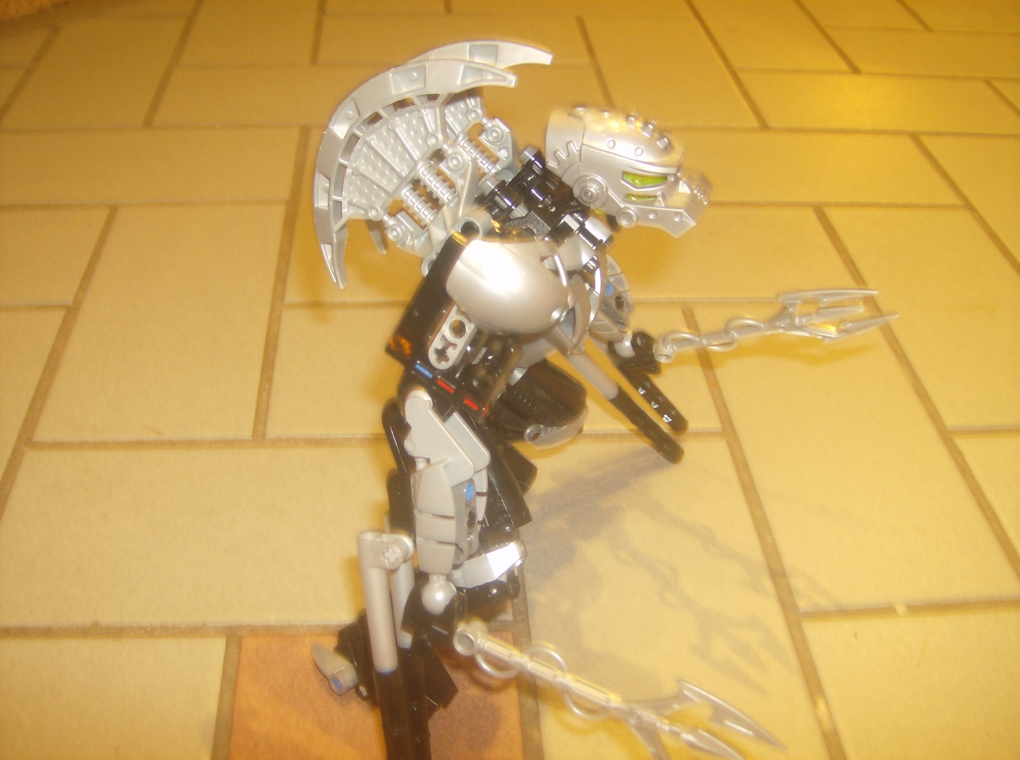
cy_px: 380
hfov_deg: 51.5
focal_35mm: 36
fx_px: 1058
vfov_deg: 39.5
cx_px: 510
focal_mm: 6
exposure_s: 1/1.39
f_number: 2.8
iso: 100
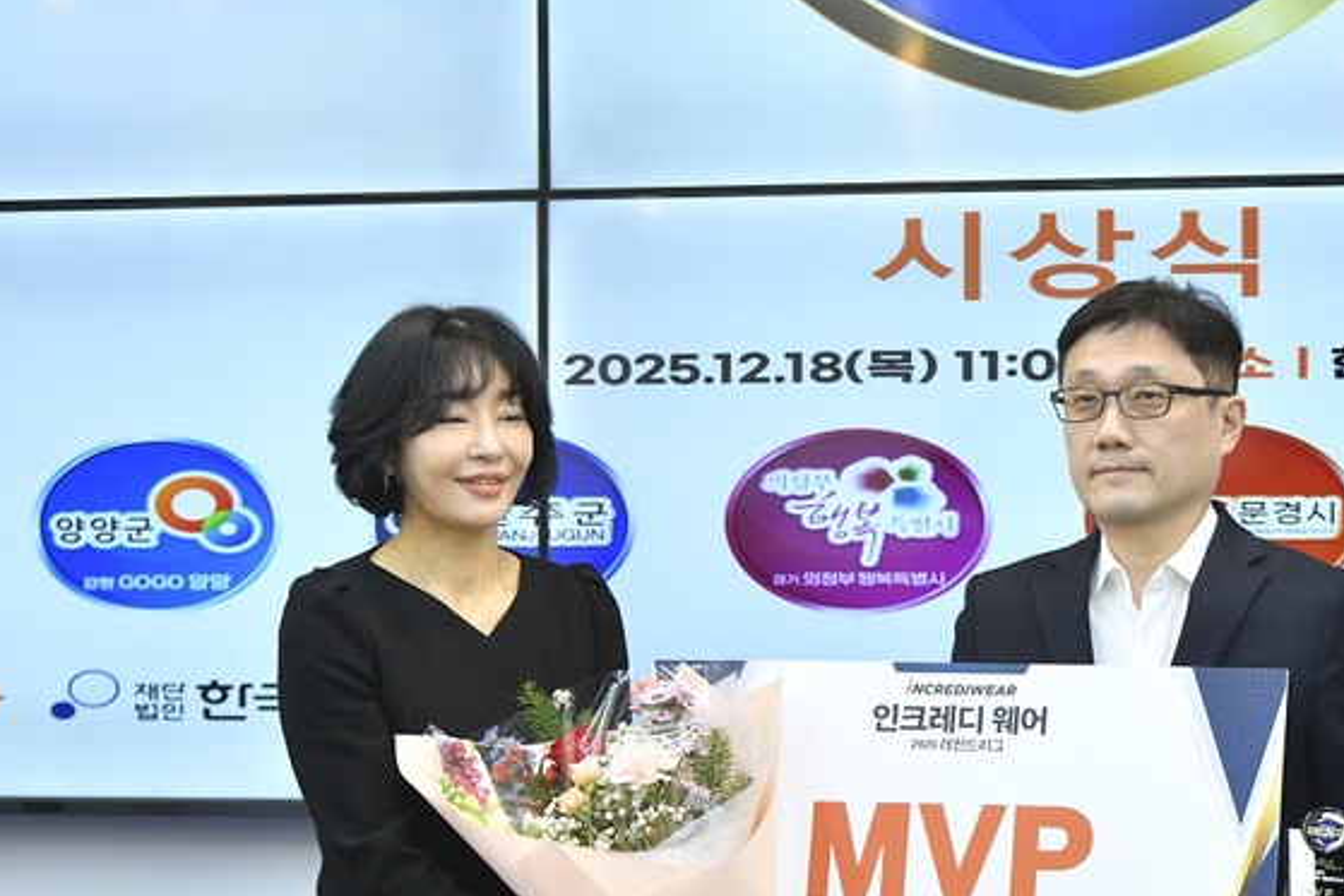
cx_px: 868
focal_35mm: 153
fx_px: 5713
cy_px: 639
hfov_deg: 13.4
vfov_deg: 9.0
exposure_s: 1/125
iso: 1600
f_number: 5.6
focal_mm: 95
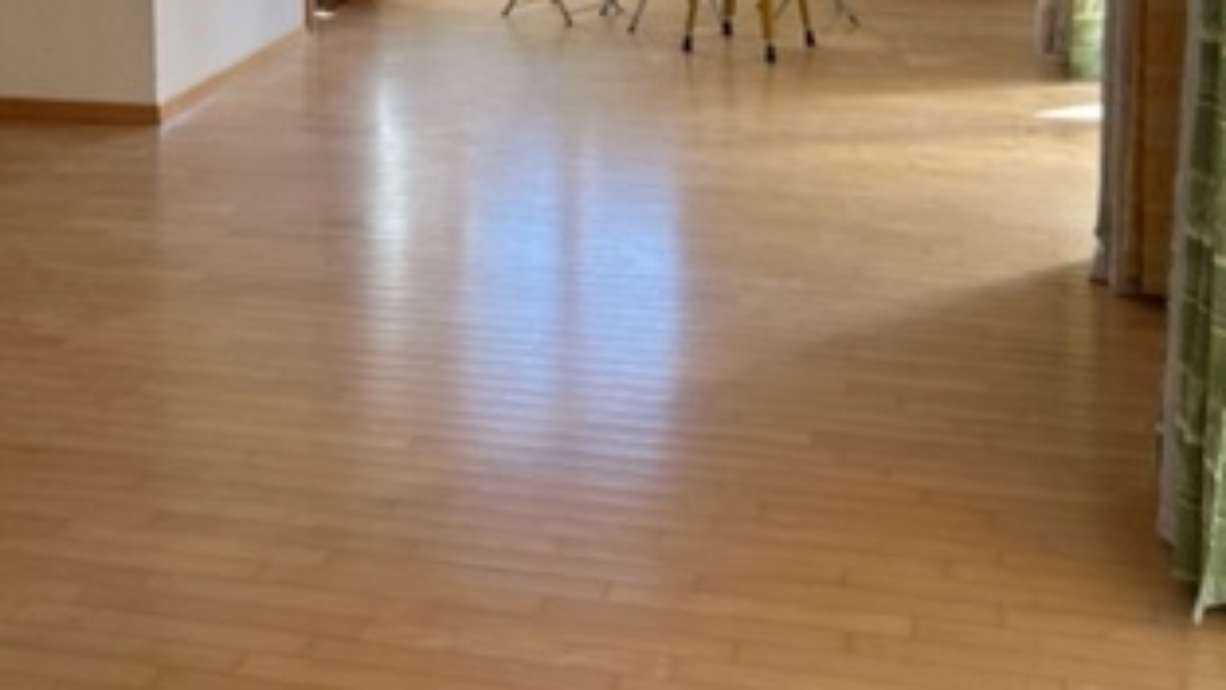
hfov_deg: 35.9
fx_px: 1885
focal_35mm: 58
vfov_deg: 19.6
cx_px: 501
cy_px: -110
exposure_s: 1/121
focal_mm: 5.7
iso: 40
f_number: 1.5
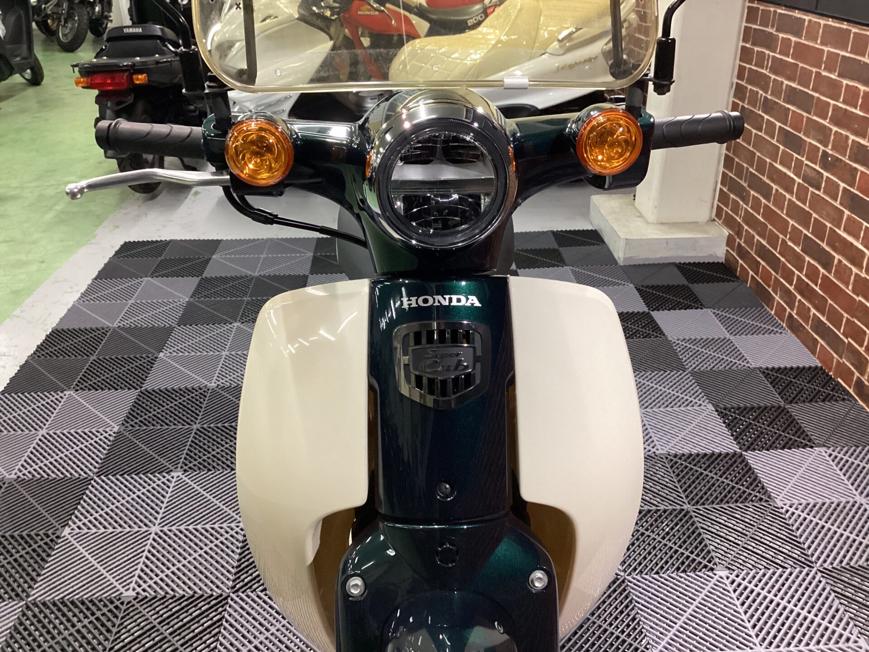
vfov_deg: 45.4
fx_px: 778
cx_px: 434
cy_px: 326
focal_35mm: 31
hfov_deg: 58.4
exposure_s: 1/60
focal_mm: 3.3
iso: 320
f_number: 2.4
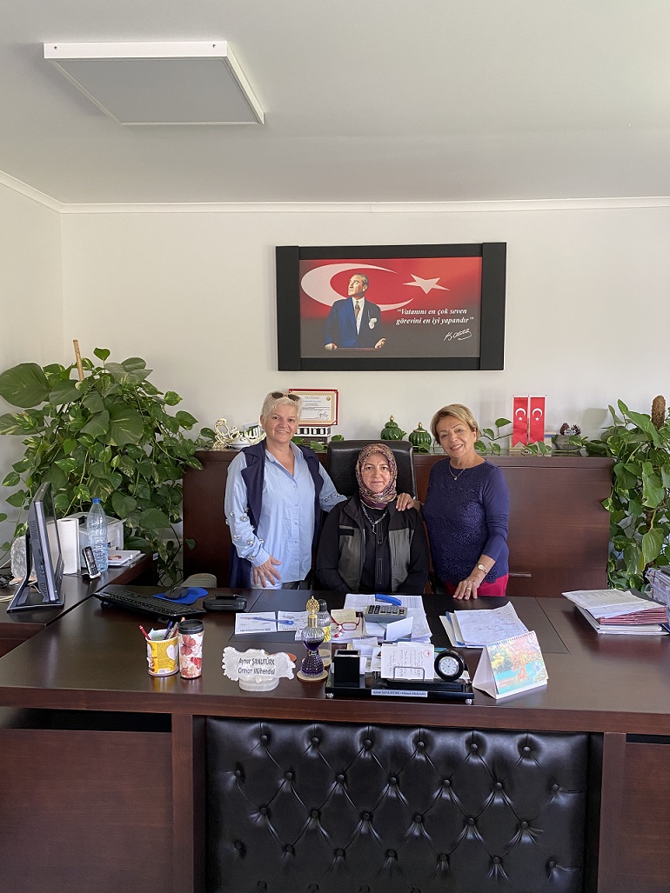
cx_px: 347
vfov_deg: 65.3
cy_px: 458
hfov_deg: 51.3
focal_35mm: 27
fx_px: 697
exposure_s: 1/60
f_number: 1.8
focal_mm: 4.25
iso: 125
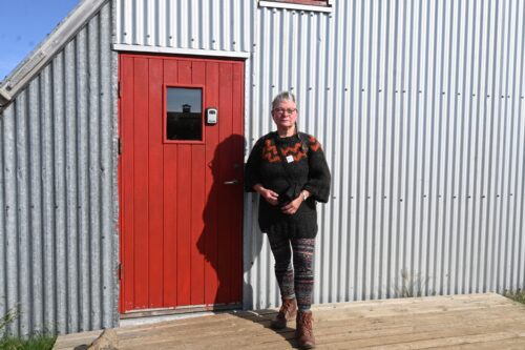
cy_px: 175
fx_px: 426
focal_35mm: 29
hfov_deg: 63.2
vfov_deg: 44.6
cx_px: 262
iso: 200
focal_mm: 19.5
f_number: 10
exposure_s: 1/400
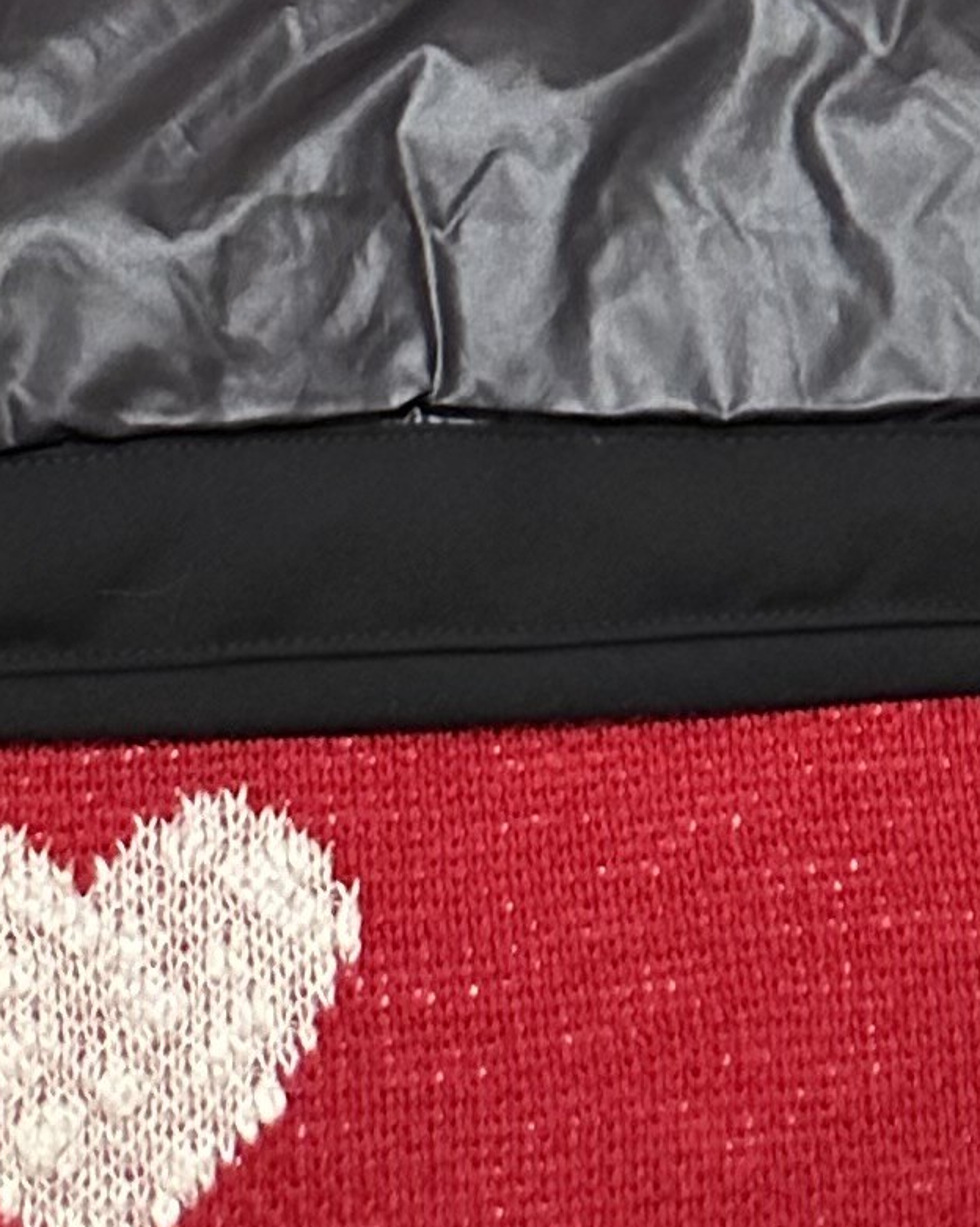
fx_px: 4390
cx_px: 160
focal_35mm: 121
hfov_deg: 12.7
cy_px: -1540
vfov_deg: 12.9
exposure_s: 1/40
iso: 1000
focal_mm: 6.86
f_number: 1.78
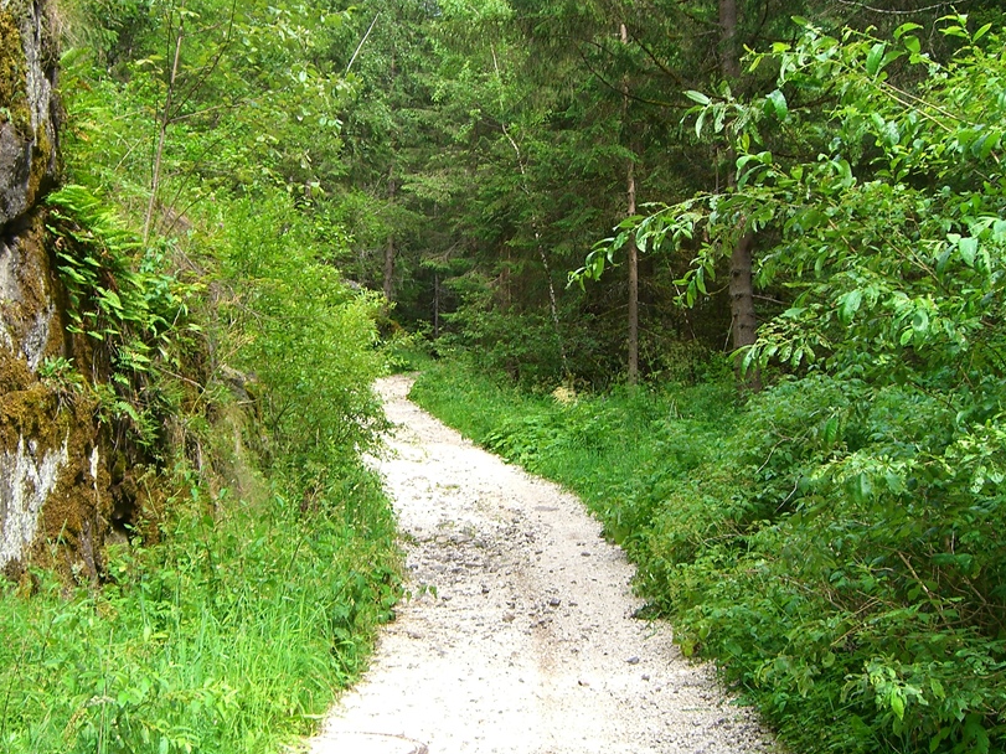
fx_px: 1395
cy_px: 358
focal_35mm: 48
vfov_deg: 30.3
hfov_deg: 39.6
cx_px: 459
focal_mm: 7.9
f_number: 4
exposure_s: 1/100
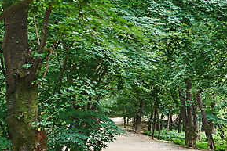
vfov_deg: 9.4
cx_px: 201
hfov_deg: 14.0
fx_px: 915
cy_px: 124
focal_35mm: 145
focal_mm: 70
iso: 640
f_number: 5
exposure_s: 1/100
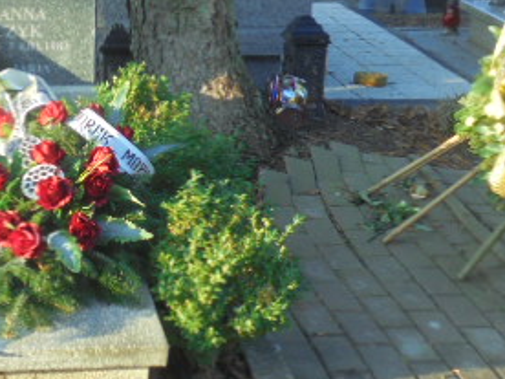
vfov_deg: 16.8
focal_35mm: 88
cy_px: 174
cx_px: 124
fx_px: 1284
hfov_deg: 22.0
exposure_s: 1/50
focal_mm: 6.9
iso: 100
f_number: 4.2
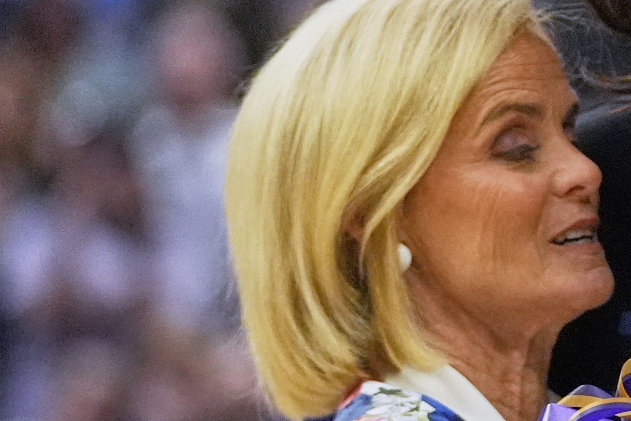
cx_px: 751
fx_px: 9815
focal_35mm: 560
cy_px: 265
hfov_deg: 3.7
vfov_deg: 2.5
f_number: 2.8
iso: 5000
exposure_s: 1/2500
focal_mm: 156
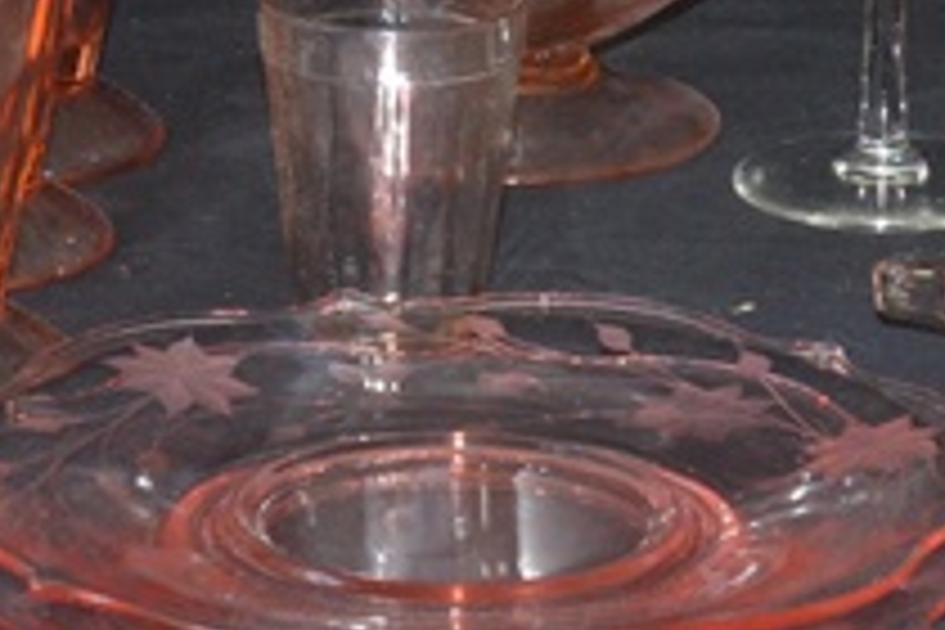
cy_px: -29
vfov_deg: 4.8
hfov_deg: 7.1
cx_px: 1323
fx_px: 7507
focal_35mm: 286
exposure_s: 1/60
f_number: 8
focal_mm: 40
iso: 720
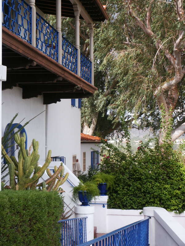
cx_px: 92
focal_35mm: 67
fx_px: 477
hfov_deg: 21.9
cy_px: 123
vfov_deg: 29.0
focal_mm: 13.95
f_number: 8
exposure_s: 1/60
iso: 64
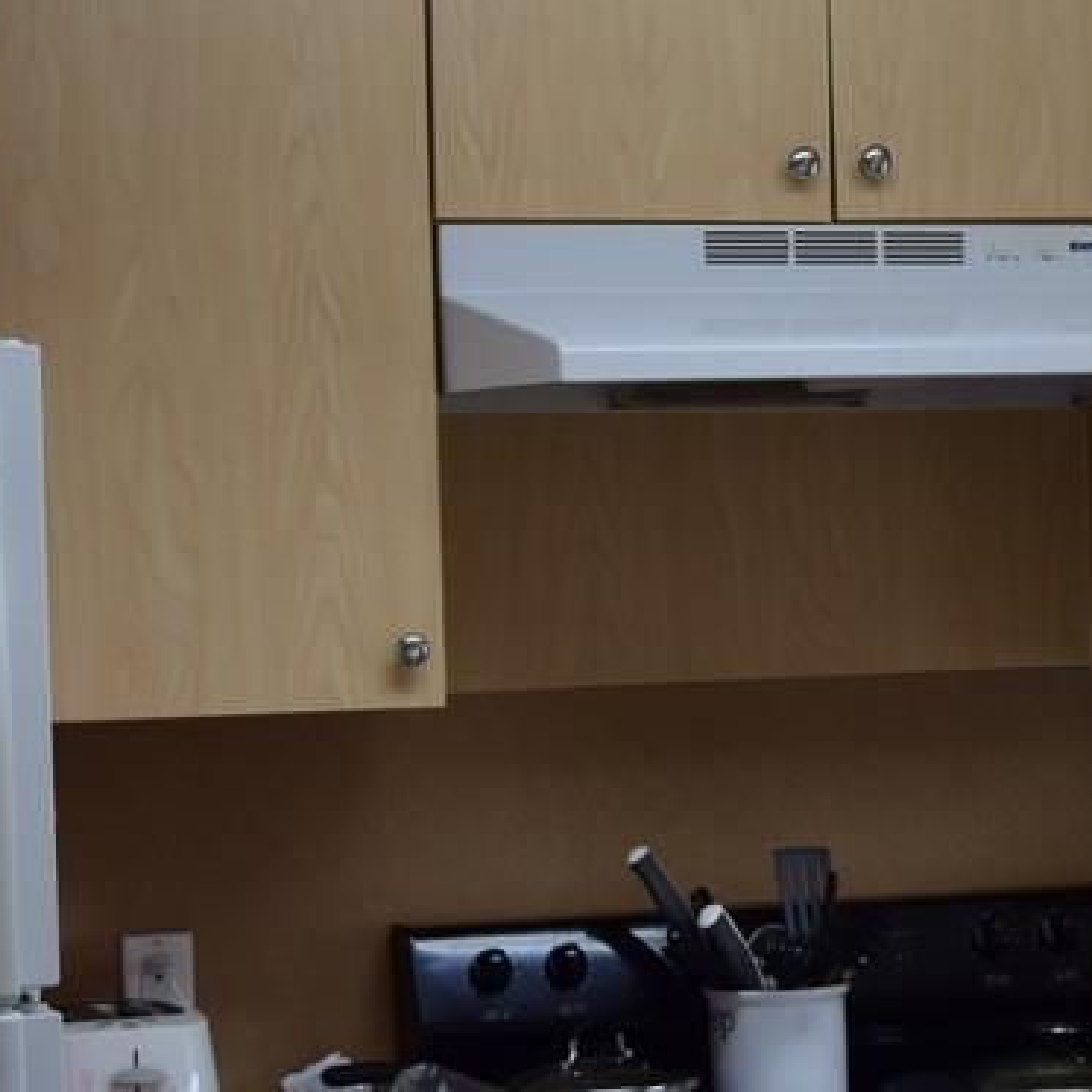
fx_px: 3747
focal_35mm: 105
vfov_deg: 16.5
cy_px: 725
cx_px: 855
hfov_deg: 16.5
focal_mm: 24
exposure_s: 1/60
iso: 100
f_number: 4
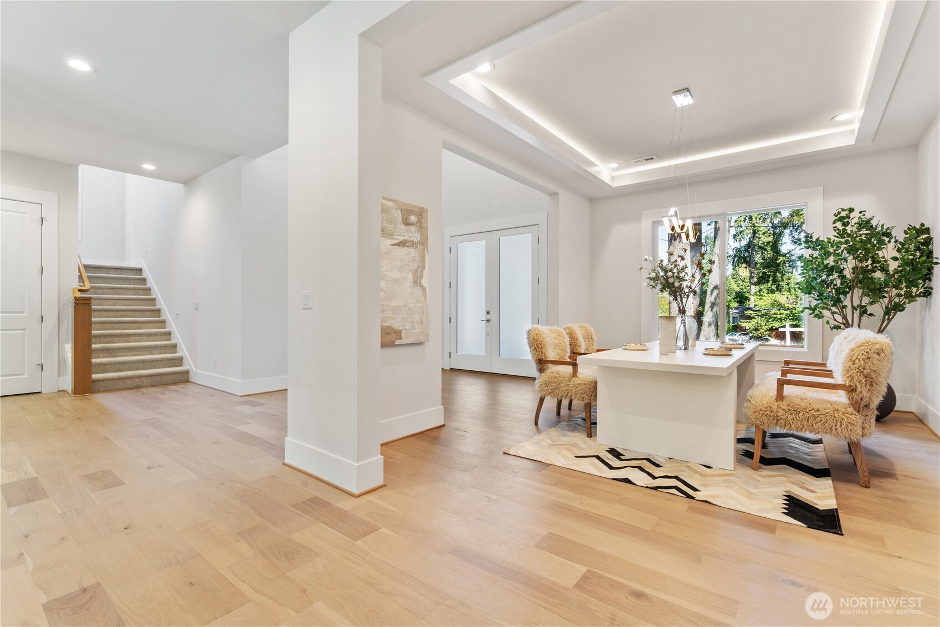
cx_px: 470
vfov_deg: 73.7
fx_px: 418
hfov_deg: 96.7
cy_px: 314
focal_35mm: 16
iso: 100
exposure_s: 1/1.25
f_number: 11
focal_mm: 16
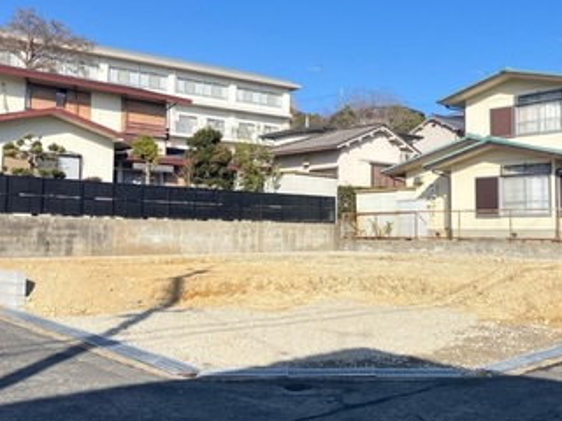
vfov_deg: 34.3
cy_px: 186
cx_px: 337
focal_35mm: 42
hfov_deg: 44.6
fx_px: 682
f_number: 1.8
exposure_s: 1/1517
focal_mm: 3.99
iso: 32
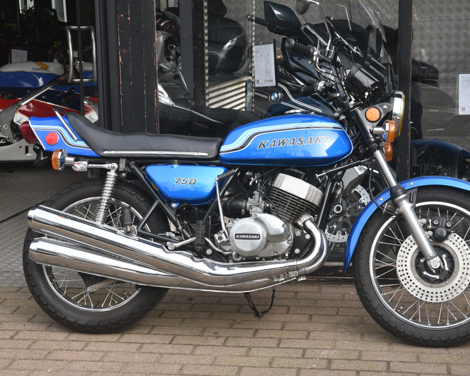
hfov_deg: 24.1
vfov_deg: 19.4
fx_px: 1099
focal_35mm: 79
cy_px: 188
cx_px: 253
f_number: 11
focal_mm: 70
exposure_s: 1/500
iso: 2000
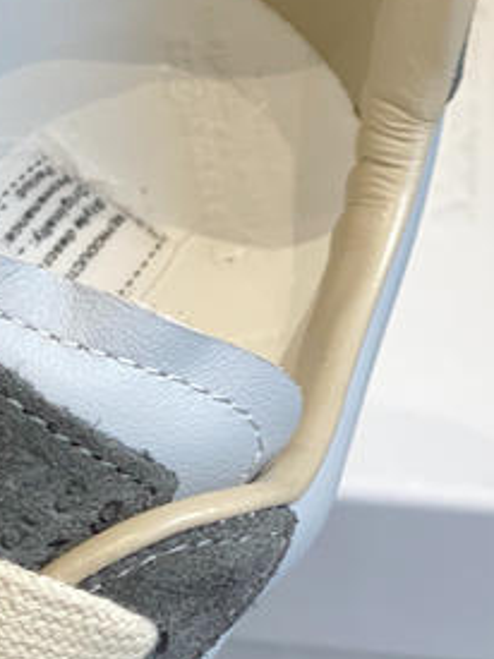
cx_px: 72
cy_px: 197
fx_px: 3123
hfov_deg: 9.0
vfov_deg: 12.0
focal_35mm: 164
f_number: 2
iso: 50
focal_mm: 6
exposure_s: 1/122
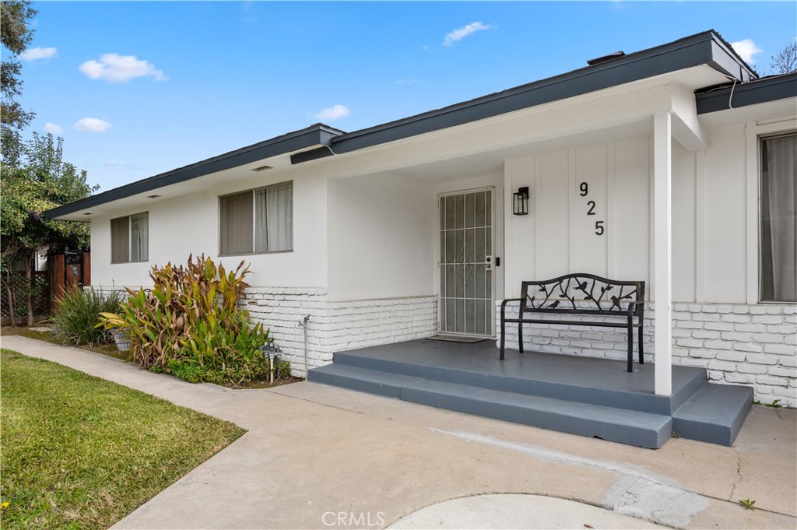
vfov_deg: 57.1
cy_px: 265
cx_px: 398
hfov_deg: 78.6
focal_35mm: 22
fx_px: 487
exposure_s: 1/400
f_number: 9
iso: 250
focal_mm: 22
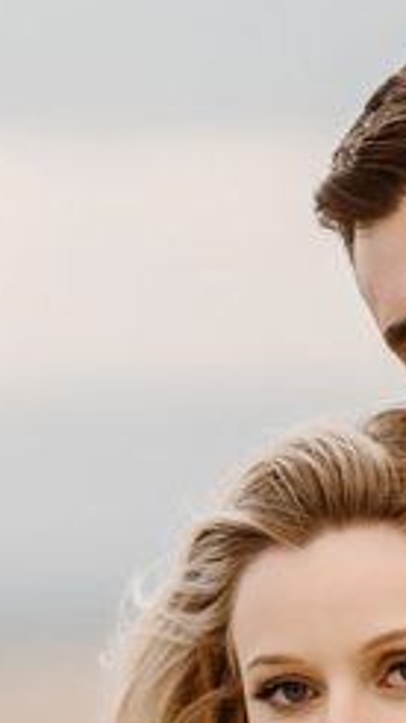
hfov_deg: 1.8
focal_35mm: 677
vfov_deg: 3.2
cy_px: 670
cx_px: 538
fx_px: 12984
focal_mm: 155
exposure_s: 1/2000
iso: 250
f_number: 2.8
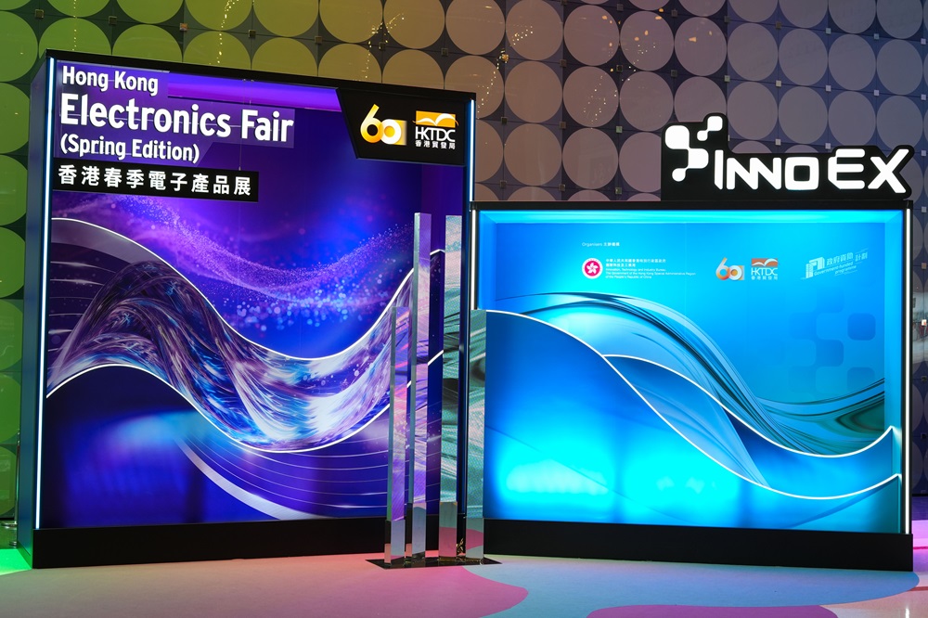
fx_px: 1288
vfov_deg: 27.0
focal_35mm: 50
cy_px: 309
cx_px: 464
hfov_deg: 39.6
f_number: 4
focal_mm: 50
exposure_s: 1/77.6
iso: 400
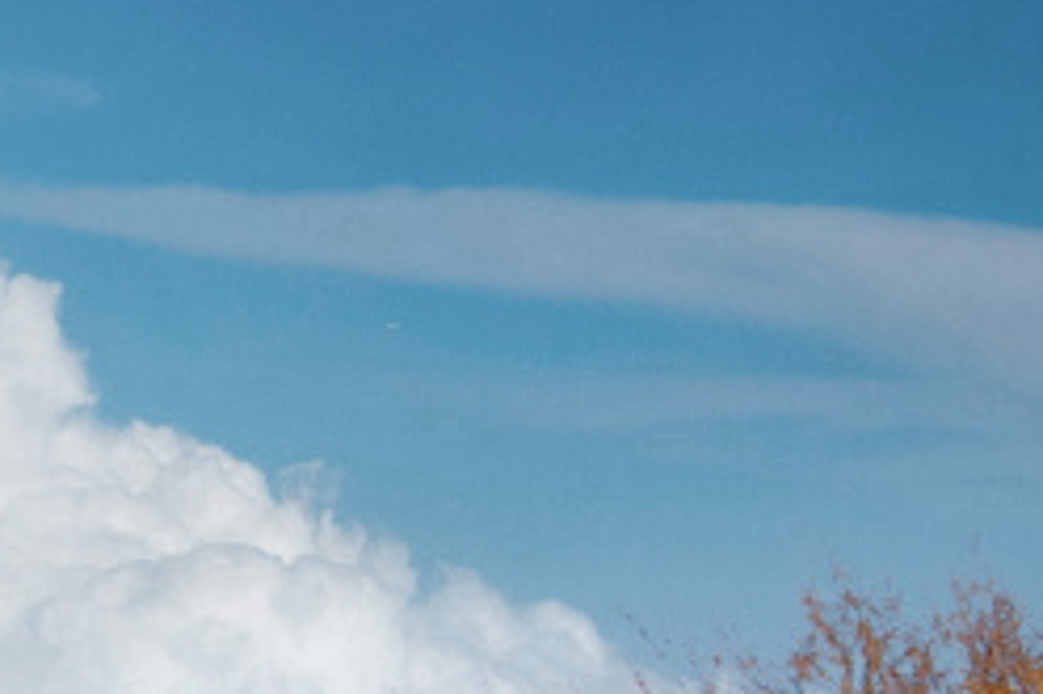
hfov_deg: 10.7
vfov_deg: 7.7
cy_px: 1178
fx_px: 5038
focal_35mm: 174
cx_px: -1161
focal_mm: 24
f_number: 7.1
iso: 100
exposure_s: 1/125
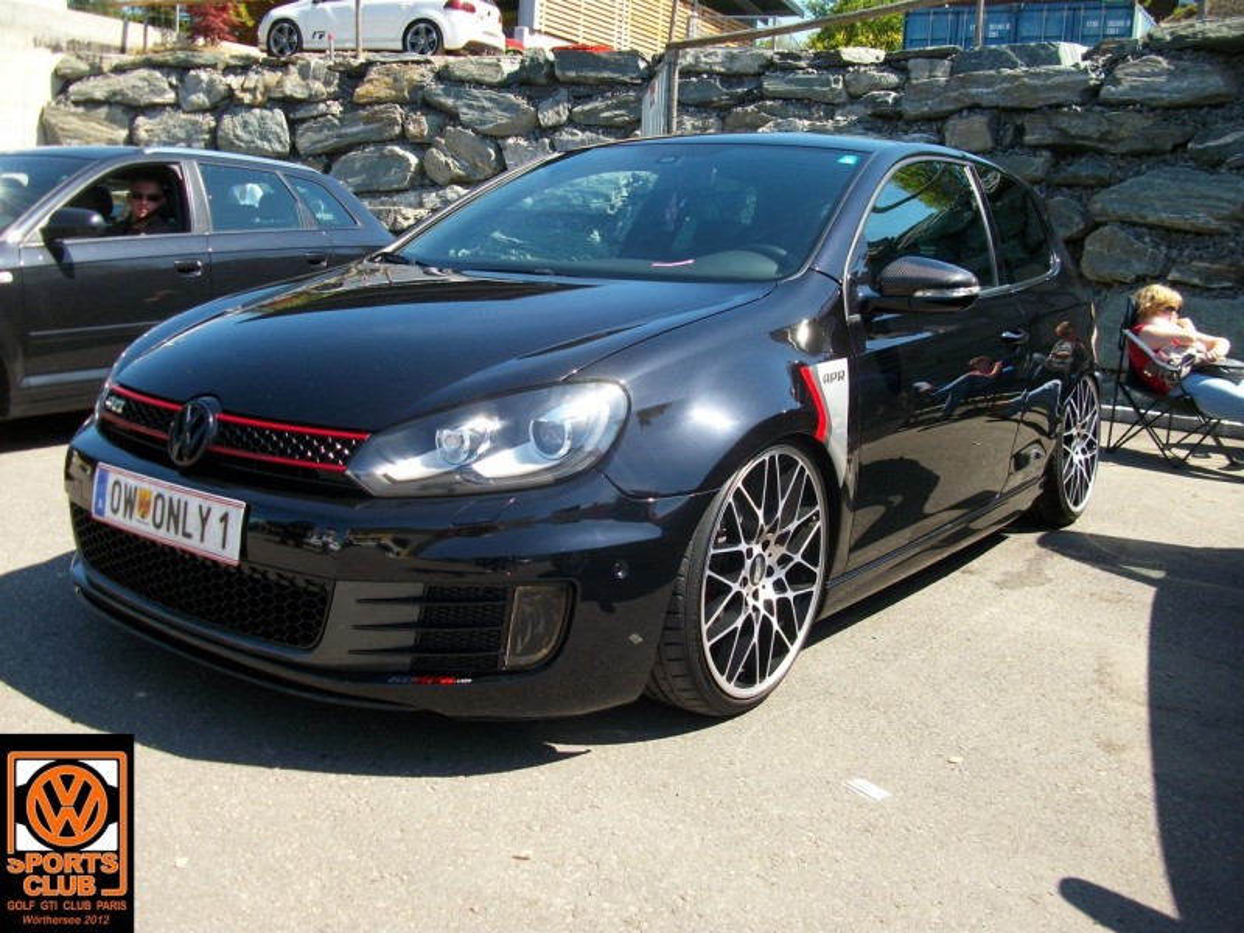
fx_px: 1222
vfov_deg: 41.8
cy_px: 466
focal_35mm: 34
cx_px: 622
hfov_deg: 54.0
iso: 80
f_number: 2.9
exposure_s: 1/450
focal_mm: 5.7
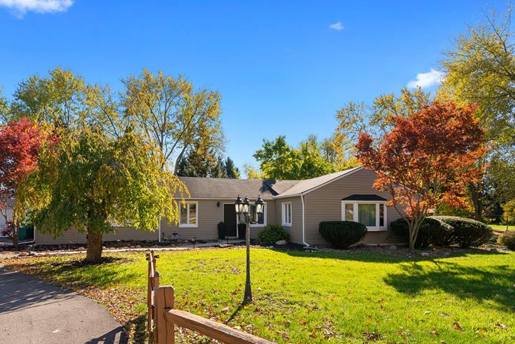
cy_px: 212
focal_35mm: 24
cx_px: 241
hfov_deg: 73.6
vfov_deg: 52.7
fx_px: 343
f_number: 9
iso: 320
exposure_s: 1/400
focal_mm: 17
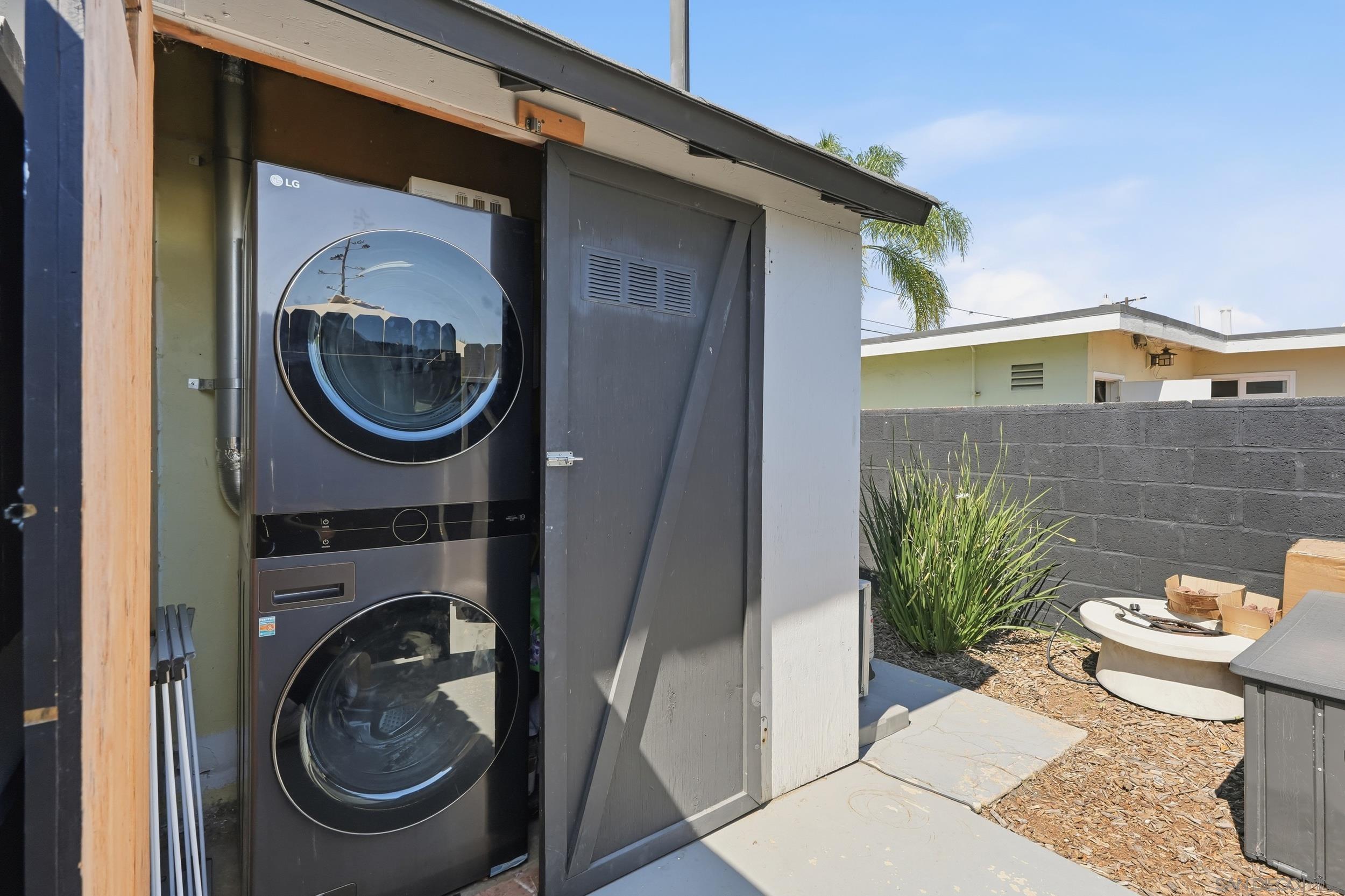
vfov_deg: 72.0
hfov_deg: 95.0
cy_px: 448
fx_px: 616
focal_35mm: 16
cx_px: 672
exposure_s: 1/250
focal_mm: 16.5
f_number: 8
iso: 100
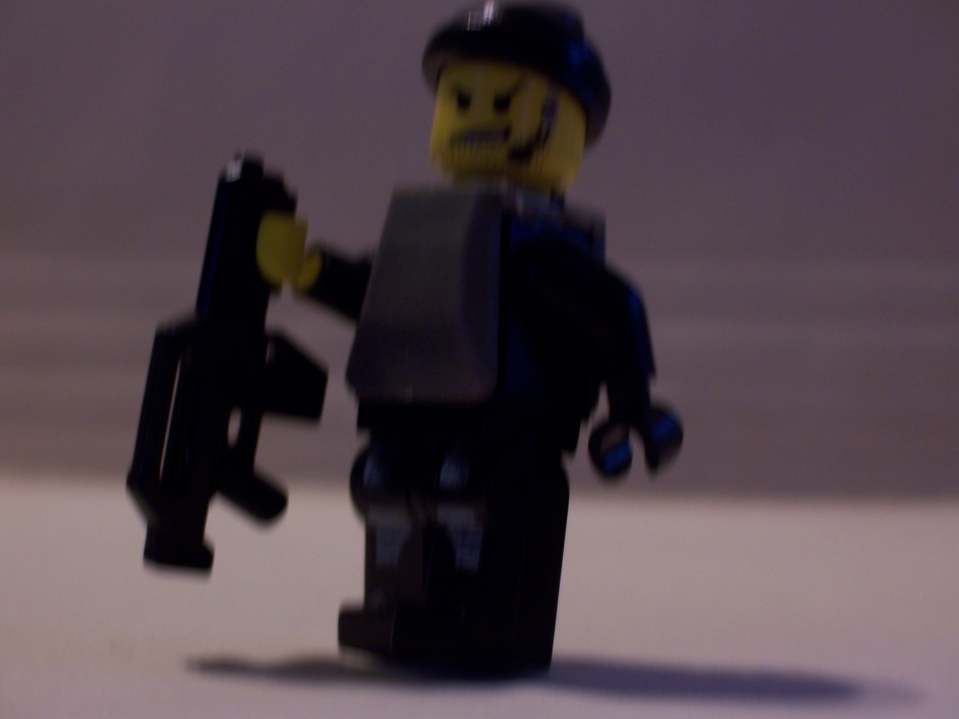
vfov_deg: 14.5
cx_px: 480
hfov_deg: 19.3
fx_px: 2826
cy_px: 360
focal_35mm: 102
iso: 80
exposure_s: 1/8
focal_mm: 17.5
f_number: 4
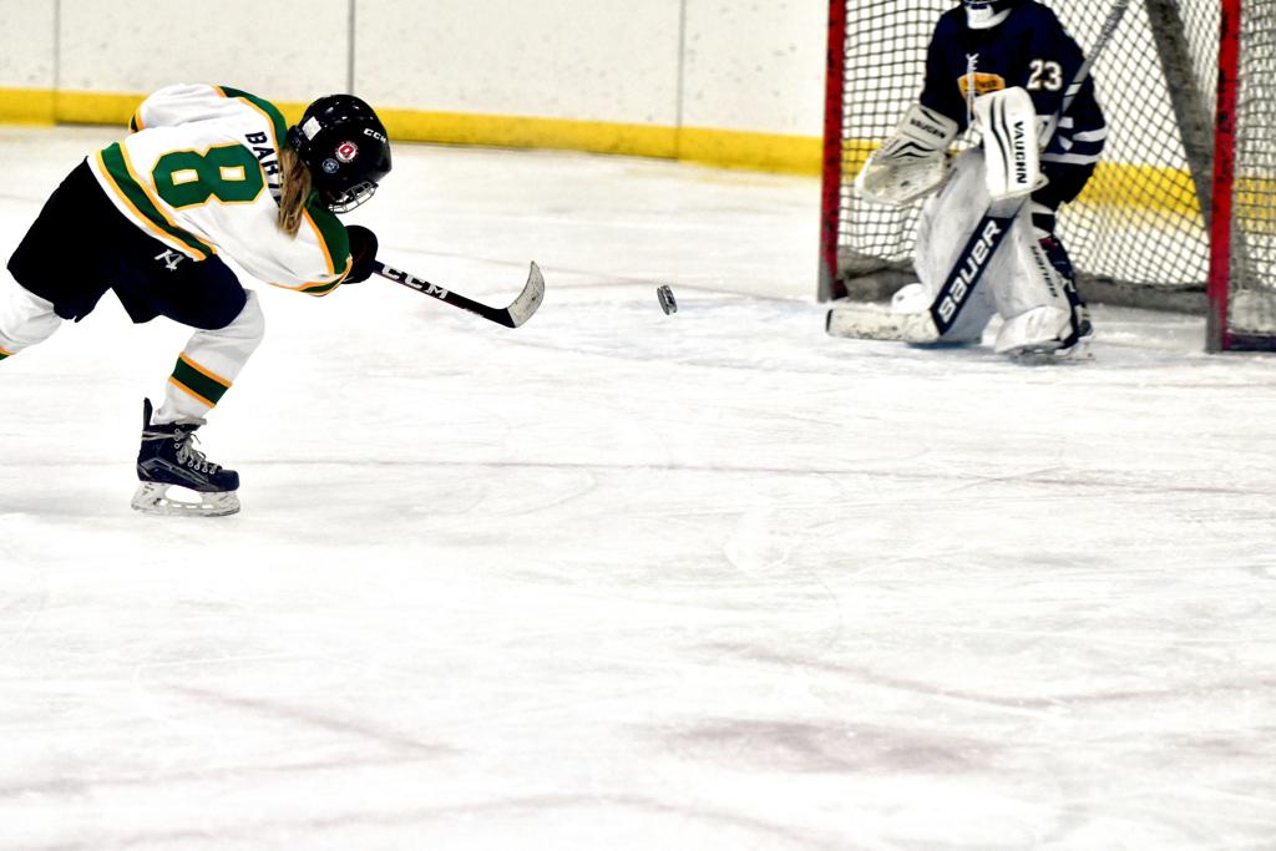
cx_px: 638
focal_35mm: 165
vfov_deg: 8.3
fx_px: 5849
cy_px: 426
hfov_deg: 12.5
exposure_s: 1/800
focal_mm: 110
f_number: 3
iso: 1600
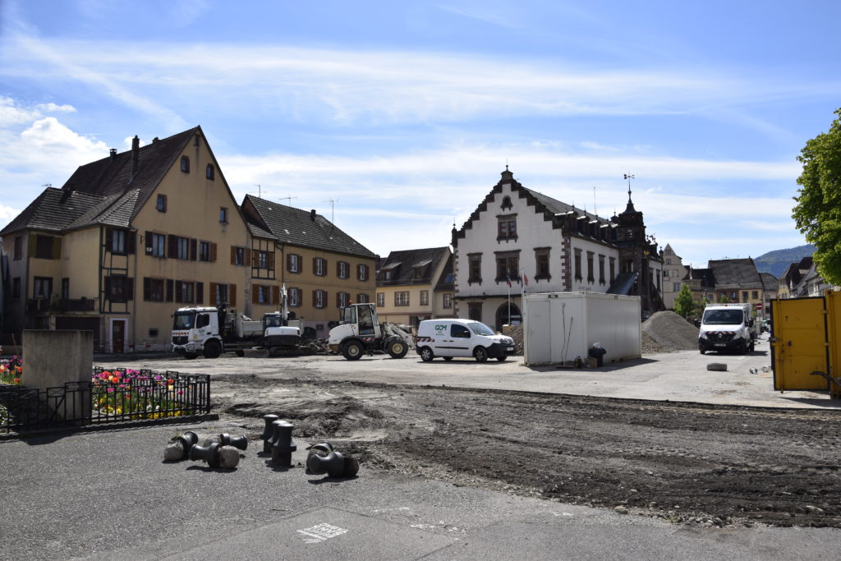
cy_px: 280
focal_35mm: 52
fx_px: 1227
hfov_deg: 37.8
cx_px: 420
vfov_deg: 25.8
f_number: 11
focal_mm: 35
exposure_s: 1/500
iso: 200
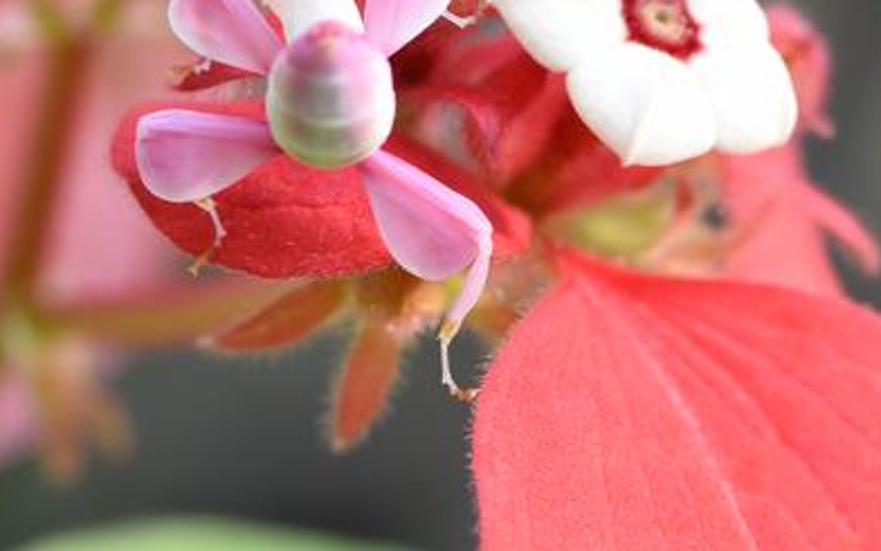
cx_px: 474
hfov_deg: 11.0
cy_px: 71
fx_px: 4586
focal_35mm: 191
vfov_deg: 6.9
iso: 1000
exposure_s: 1/80
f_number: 14
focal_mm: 105
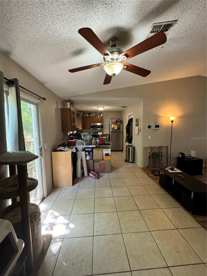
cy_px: 138
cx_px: 104
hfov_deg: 85.7
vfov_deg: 102.1
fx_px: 112
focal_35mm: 14
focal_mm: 2.22
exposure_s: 1/60
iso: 320
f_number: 2.2
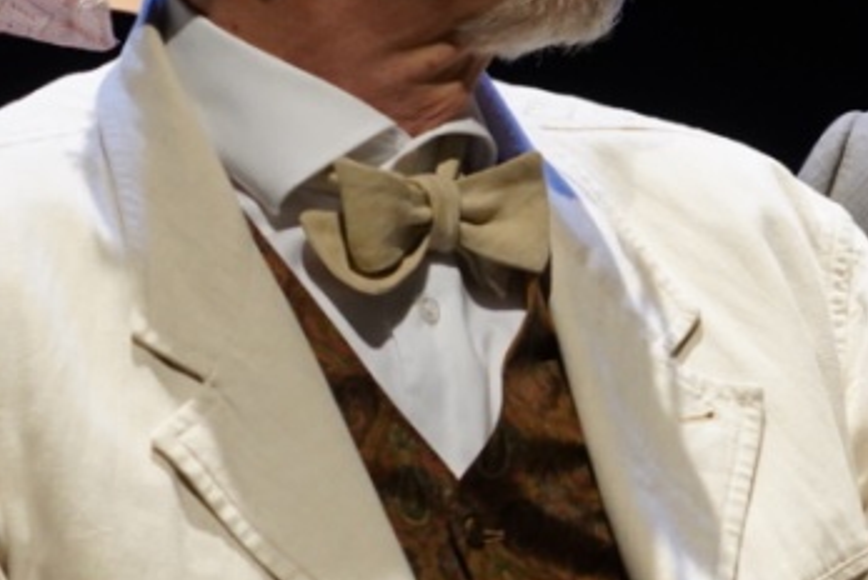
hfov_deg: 6.7
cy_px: 202
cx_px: 775
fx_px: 7384
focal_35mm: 306
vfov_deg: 4.5
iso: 2500
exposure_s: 1/250
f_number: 5.6
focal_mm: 73
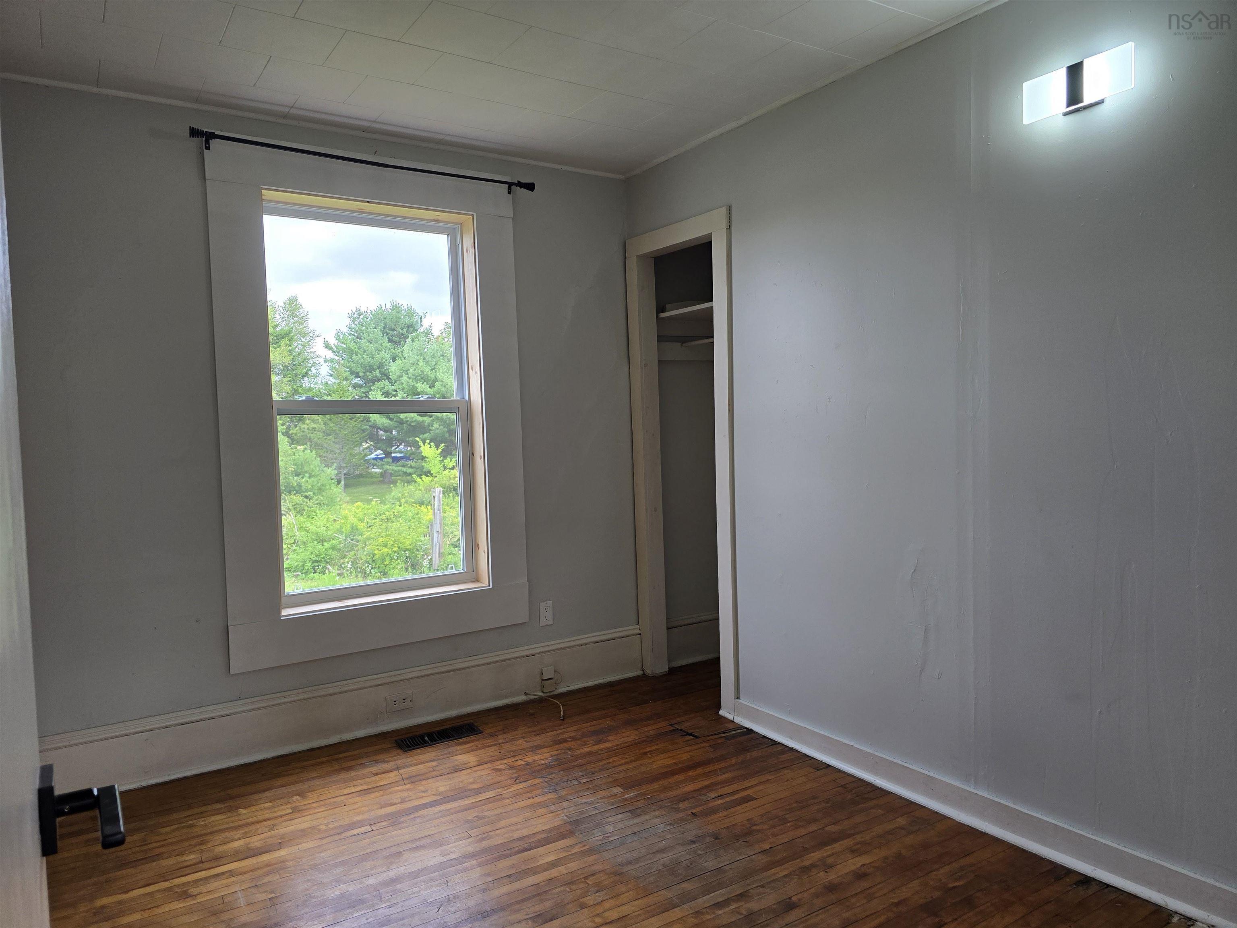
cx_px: 618
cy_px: 464
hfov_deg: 73.9
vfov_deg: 58.9
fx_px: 822
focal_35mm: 23
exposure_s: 1/120
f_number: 1.7
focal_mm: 6.3
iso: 80
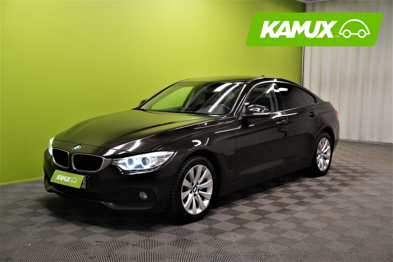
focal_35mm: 40
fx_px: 442
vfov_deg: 33.0
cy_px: 131
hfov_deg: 47.9
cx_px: 196
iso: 320
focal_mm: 27
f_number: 7.1
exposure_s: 1/20
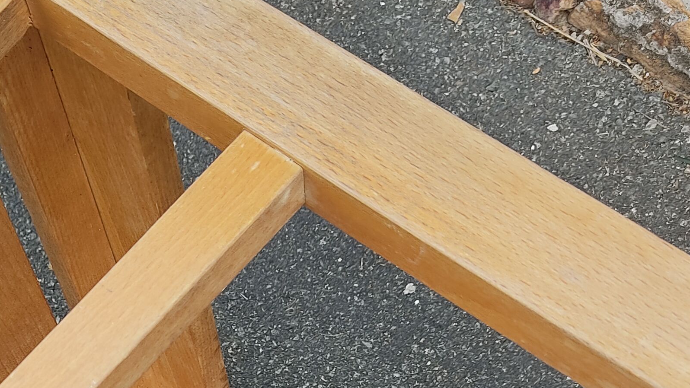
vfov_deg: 15.5
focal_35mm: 71
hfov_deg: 29.1
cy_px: 603
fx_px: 1299
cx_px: 136
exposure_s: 1/116
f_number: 1.79
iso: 100
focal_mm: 4.74
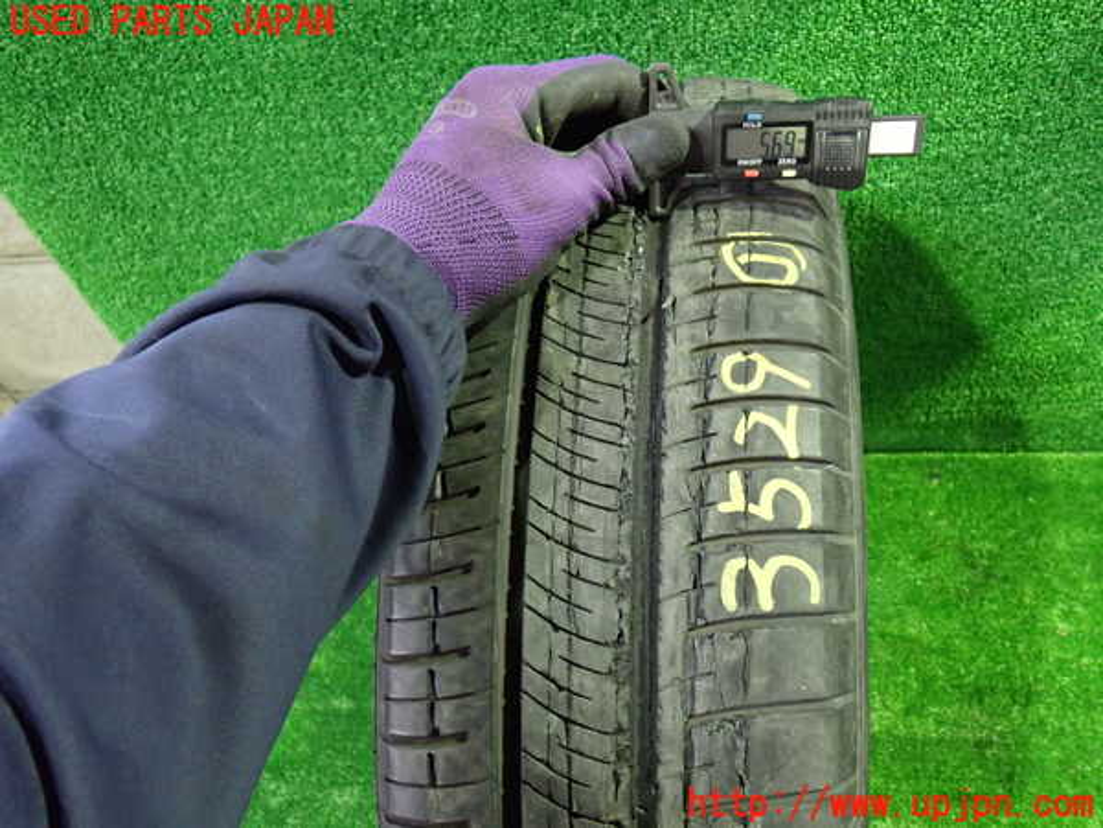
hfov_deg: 60.0
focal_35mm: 30
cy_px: 414
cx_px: 552
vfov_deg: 46.8
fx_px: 956
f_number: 2.3
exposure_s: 1/25
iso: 800
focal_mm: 5.4
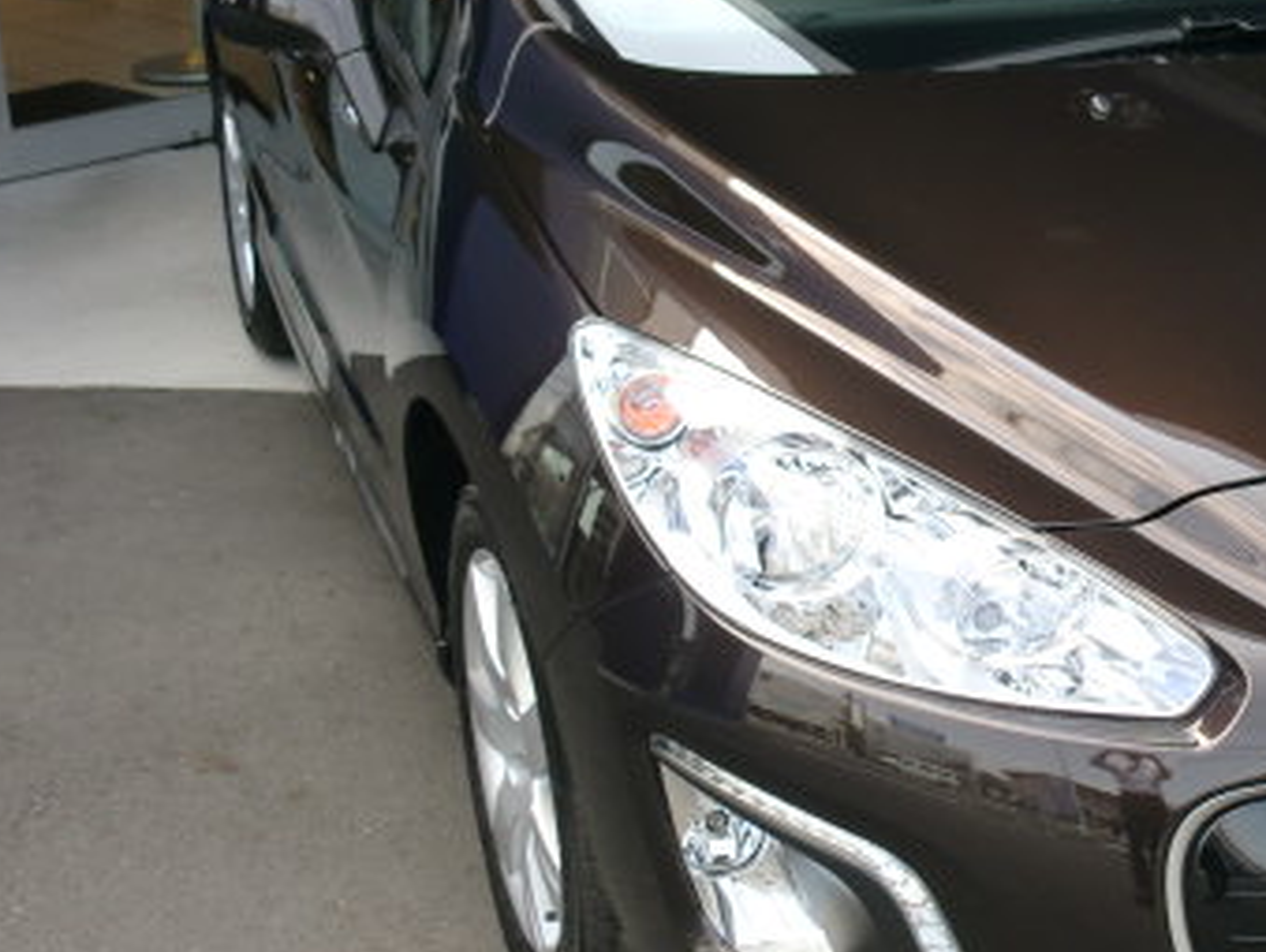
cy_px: 392
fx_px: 2416
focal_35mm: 66
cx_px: 1135
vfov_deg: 22.3
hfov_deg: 28.3
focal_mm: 6.3
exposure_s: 1/200
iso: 80
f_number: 3.1
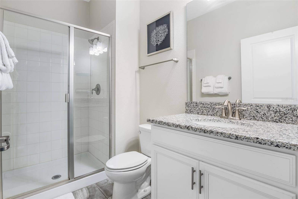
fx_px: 137
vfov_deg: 72.0
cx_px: 149
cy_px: 100
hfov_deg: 95.0
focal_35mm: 16
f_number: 9
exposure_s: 2
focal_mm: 11
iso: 100
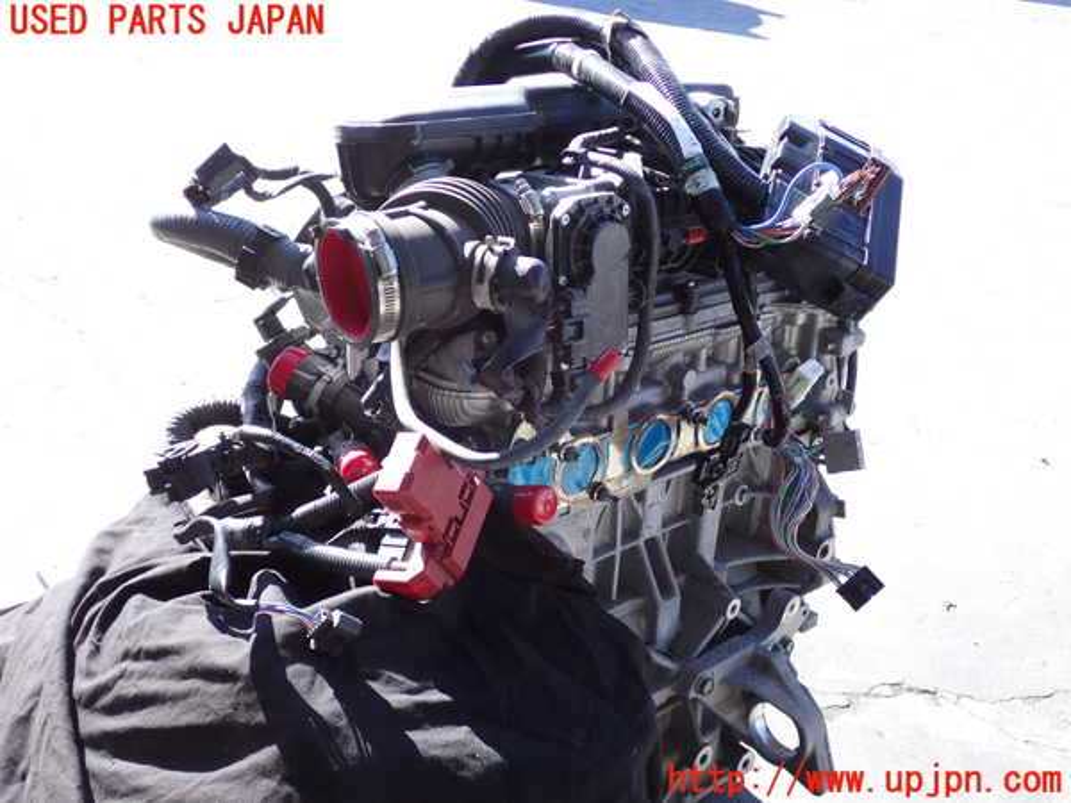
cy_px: 402
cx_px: 536
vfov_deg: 37.7
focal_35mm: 38
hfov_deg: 49.0
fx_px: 1176
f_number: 2.7
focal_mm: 6.83
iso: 100
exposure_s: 1/250
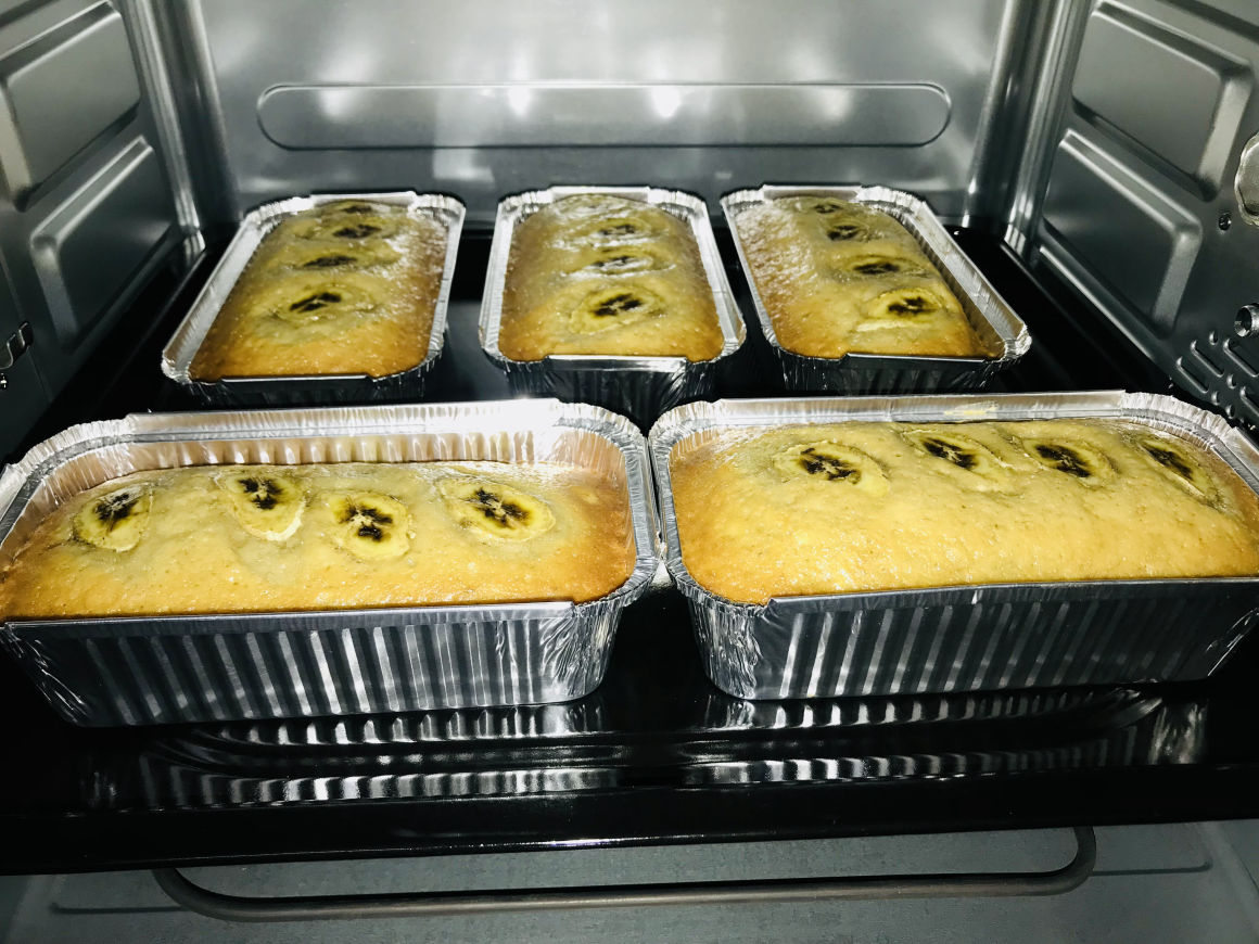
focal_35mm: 28
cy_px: 472
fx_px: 1018
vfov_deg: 49.7
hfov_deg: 63.4
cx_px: 630
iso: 20
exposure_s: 1/25
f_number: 1.8
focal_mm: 3.99
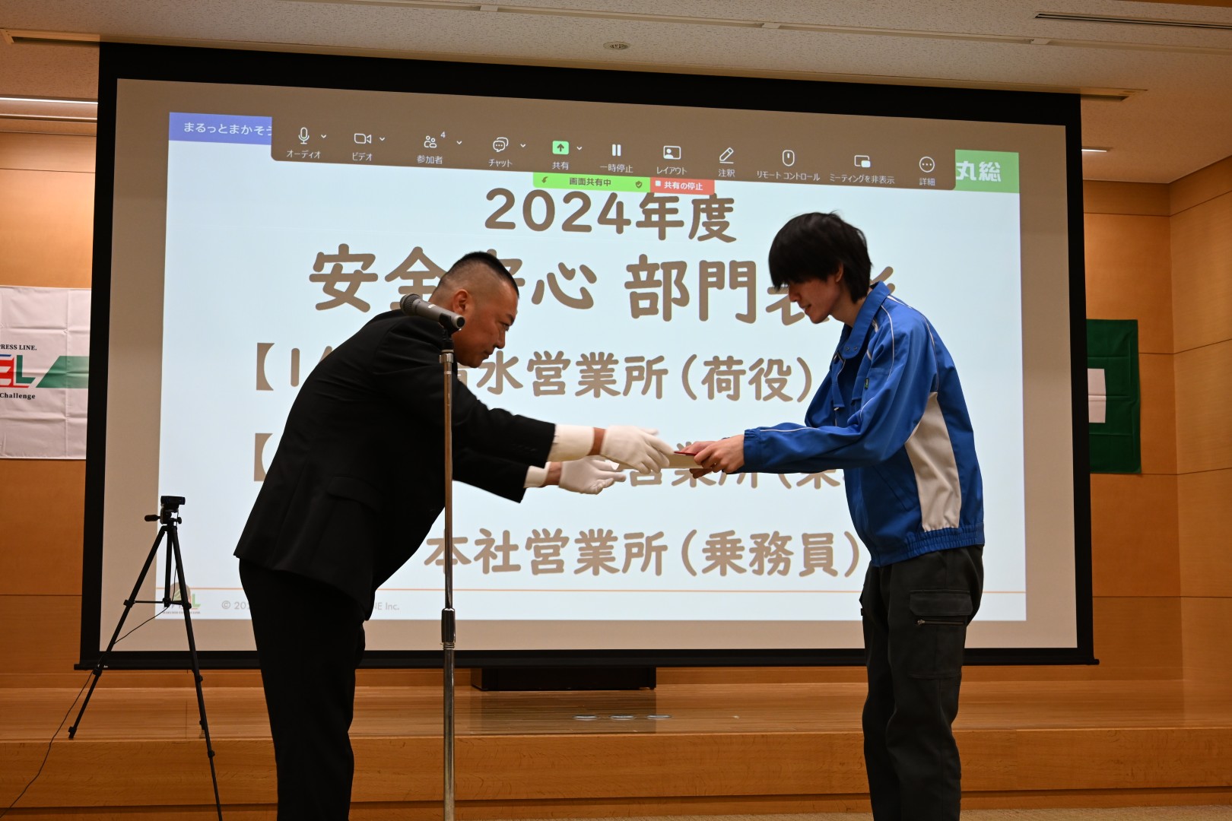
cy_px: 410
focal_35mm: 50
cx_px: 616
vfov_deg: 27.0
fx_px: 1711
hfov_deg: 39.6
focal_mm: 50
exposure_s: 1/80
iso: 1600
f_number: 8
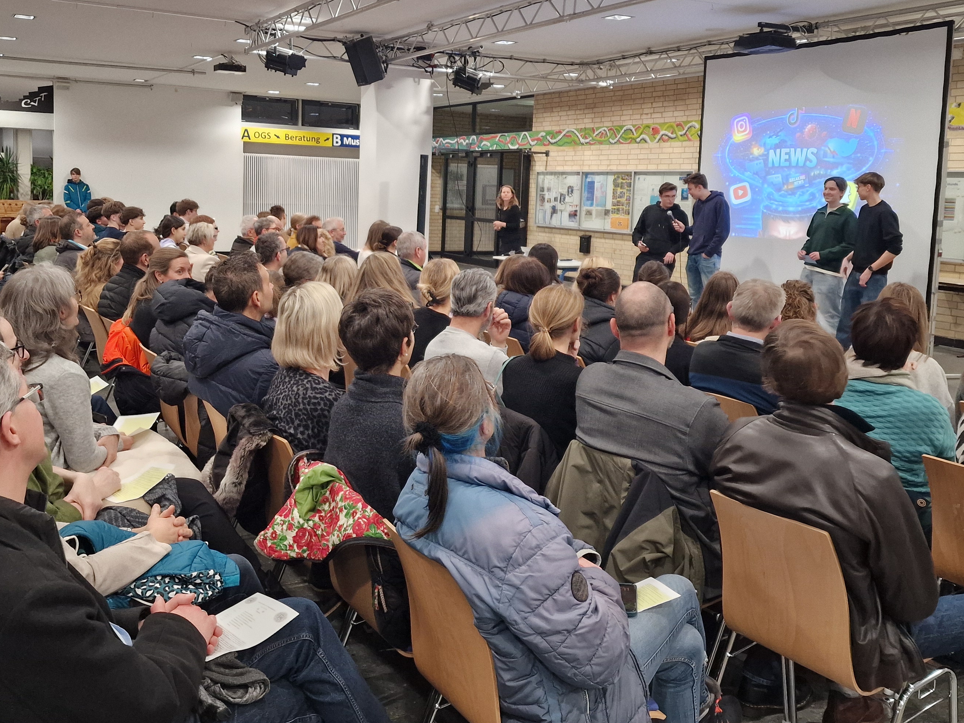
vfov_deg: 40.5
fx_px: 975
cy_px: 292
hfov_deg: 52.5
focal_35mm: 35
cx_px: 426
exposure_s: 1/60
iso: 640
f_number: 1.8
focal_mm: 6.4
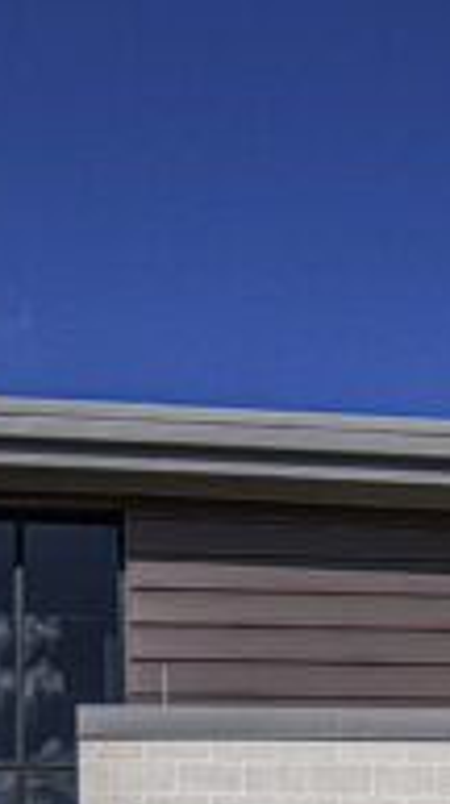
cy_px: 1119
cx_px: 408
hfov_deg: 15.2
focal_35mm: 78
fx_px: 1661
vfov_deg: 23.2
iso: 400
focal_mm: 14
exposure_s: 1/5000
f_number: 5.6
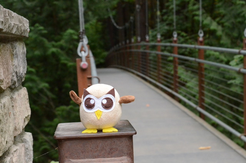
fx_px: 563
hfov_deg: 24.7
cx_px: 123
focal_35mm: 82
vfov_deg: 16.5
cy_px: 82
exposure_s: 1/400
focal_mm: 55
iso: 5000
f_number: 9
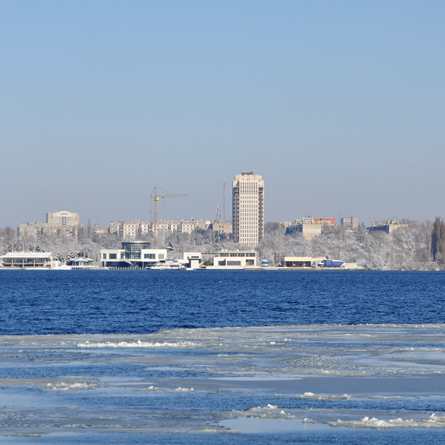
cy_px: 240
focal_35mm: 214
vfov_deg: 8.2
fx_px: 3110
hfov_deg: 8.2
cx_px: 232
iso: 200
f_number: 8
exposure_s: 1/1000
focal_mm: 85
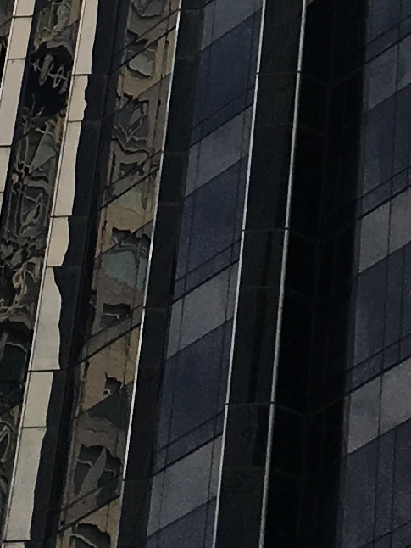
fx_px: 2863
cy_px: -572
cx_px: 594
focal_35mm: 181
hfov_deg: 8.1
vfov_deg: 10.1
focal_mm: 4.15
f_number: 2.2
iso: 25
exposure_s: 1/1748
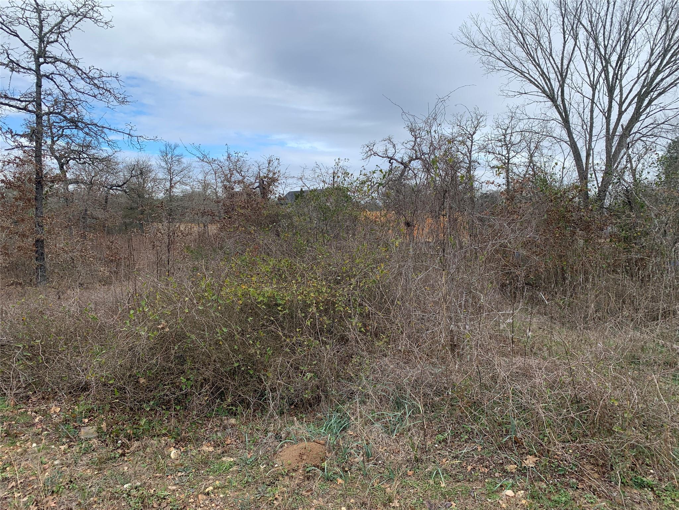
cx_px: 340
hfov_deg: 67.3
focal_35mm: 26
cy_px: 255
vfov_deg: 53.1
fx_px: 510
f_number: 1.8
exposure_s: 1/1205
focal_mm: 4.25
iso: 25
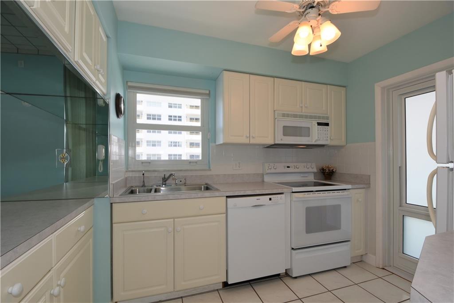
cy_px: 152
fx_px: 189
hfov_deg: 100.4
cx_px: 227
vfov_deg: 77.3
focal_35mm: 15
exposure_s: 1/160
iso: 200
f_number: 6.3
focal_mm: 10
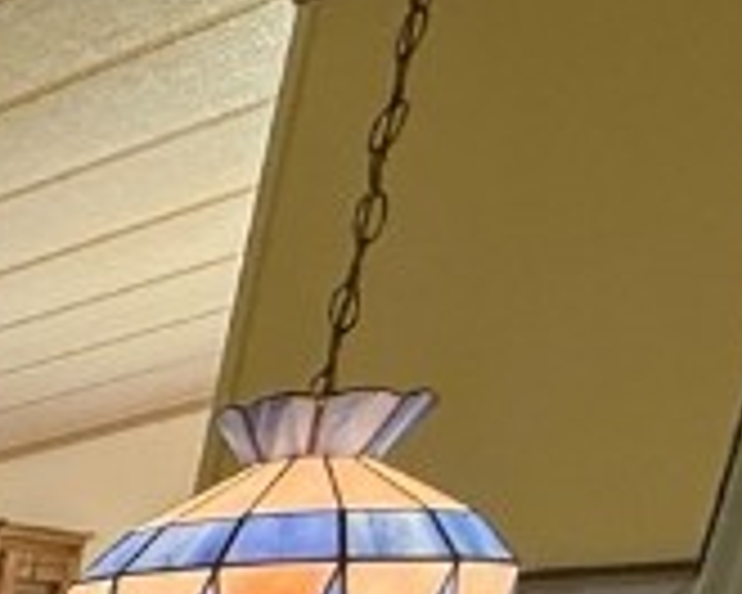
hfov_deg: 12.8
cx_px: -1286
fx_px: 1867
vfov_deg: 13.8
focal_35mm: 85
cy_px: 1354
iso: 250
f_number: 2.2
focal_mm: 2.22
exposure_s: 1/60
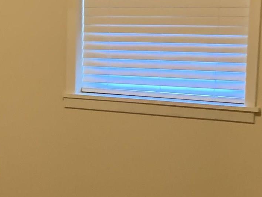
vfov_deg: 13.2
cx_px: 7
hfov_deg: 17.2
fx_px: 848
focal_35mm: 112
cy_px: 126
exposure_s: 1/60
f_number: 1.8
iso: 320
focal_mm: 4.25
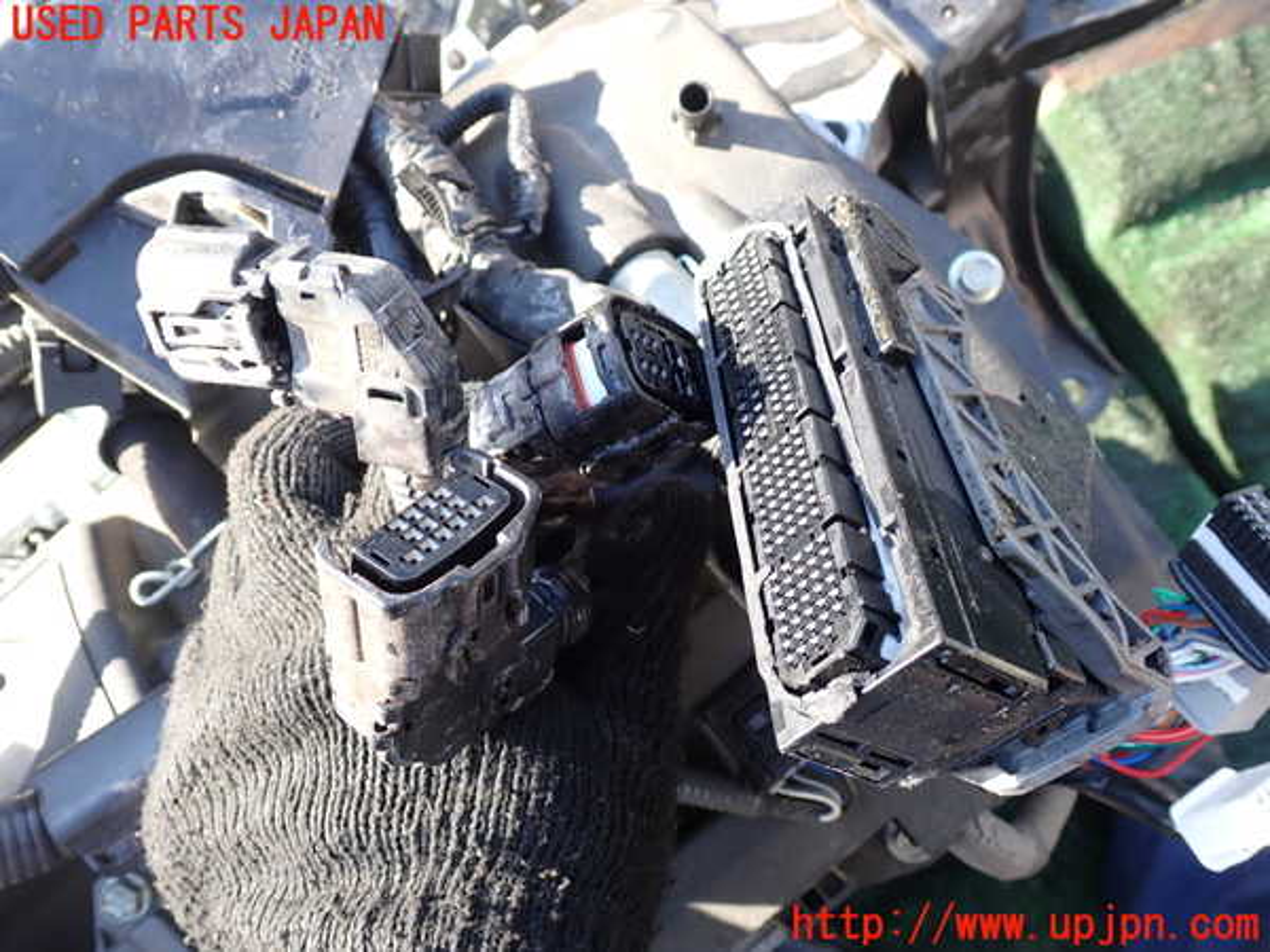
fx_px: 1101
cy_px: 476
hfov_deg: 60.0
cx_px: 635
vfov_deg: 46.8
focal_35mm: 30
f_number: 3.2
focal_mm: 5.4
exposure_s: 1/100
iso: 100
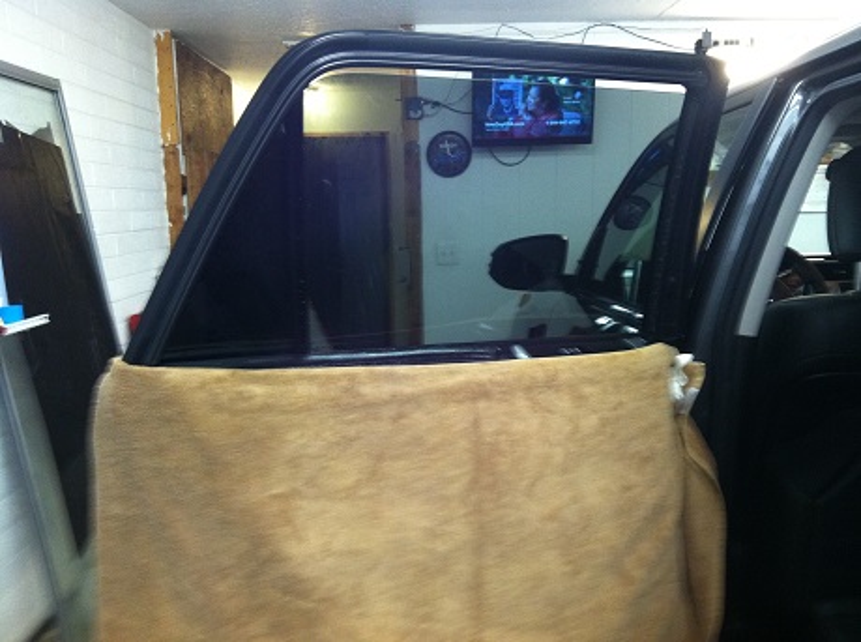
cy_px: 321
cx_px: 430
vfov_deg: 40.6
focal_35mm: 35
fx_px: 869
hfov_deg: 52.7
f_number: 2.8
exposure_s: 1/15
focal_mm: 3.85
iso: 200
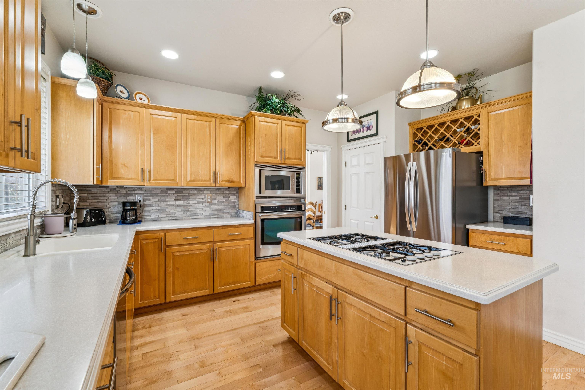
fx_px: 253
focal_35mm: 16
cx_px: 292
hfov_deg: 98.2
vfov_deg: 75.1
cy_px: 195
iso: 400
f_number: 13
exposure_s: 1/4
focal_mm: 15.6
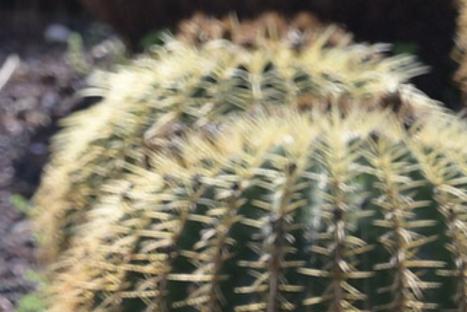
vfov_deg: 2.5
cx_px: -872
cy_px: -864
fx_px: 7021
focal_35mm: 541
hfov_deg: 3.7
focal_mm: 68
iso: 100
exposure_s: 1/800
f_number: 3.2
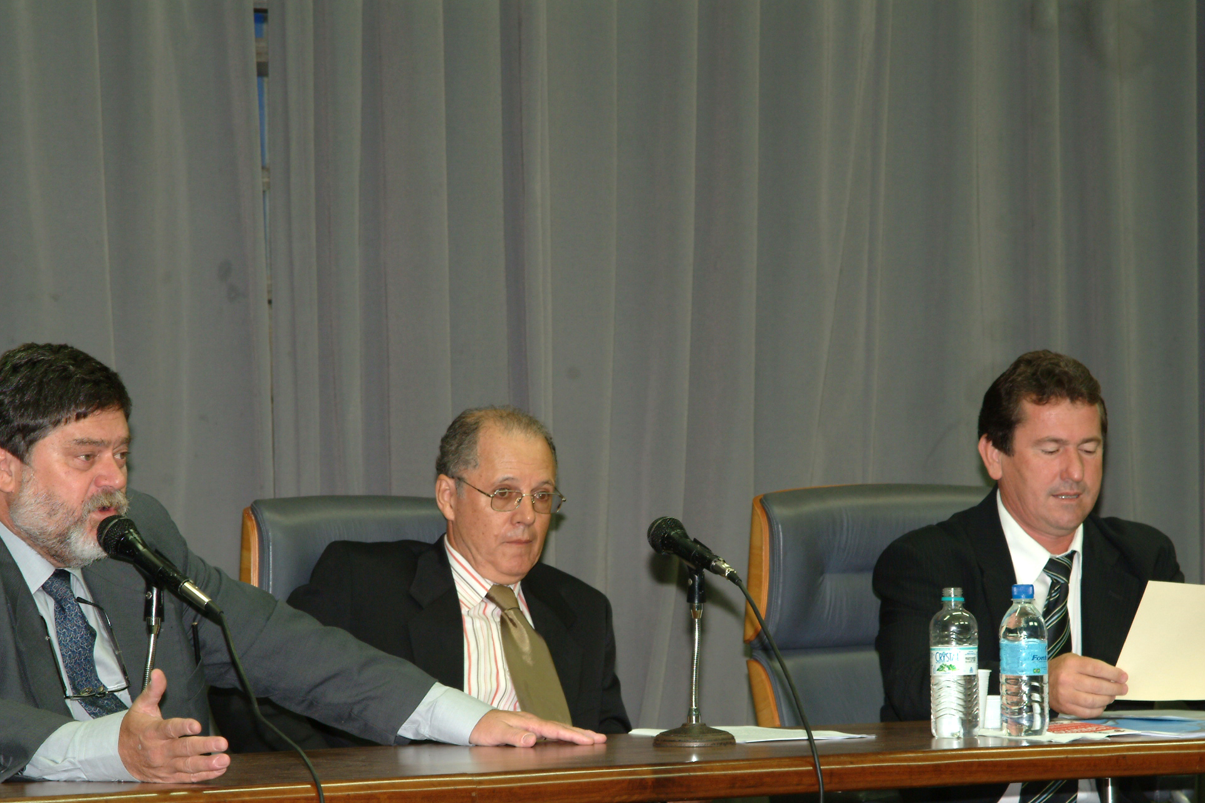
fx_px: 5054
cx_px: 523
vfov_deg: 9.1
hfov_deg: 13.6
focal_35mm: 151
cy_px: 474
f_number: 5.6
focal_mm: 84
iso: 400
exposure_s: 1/90
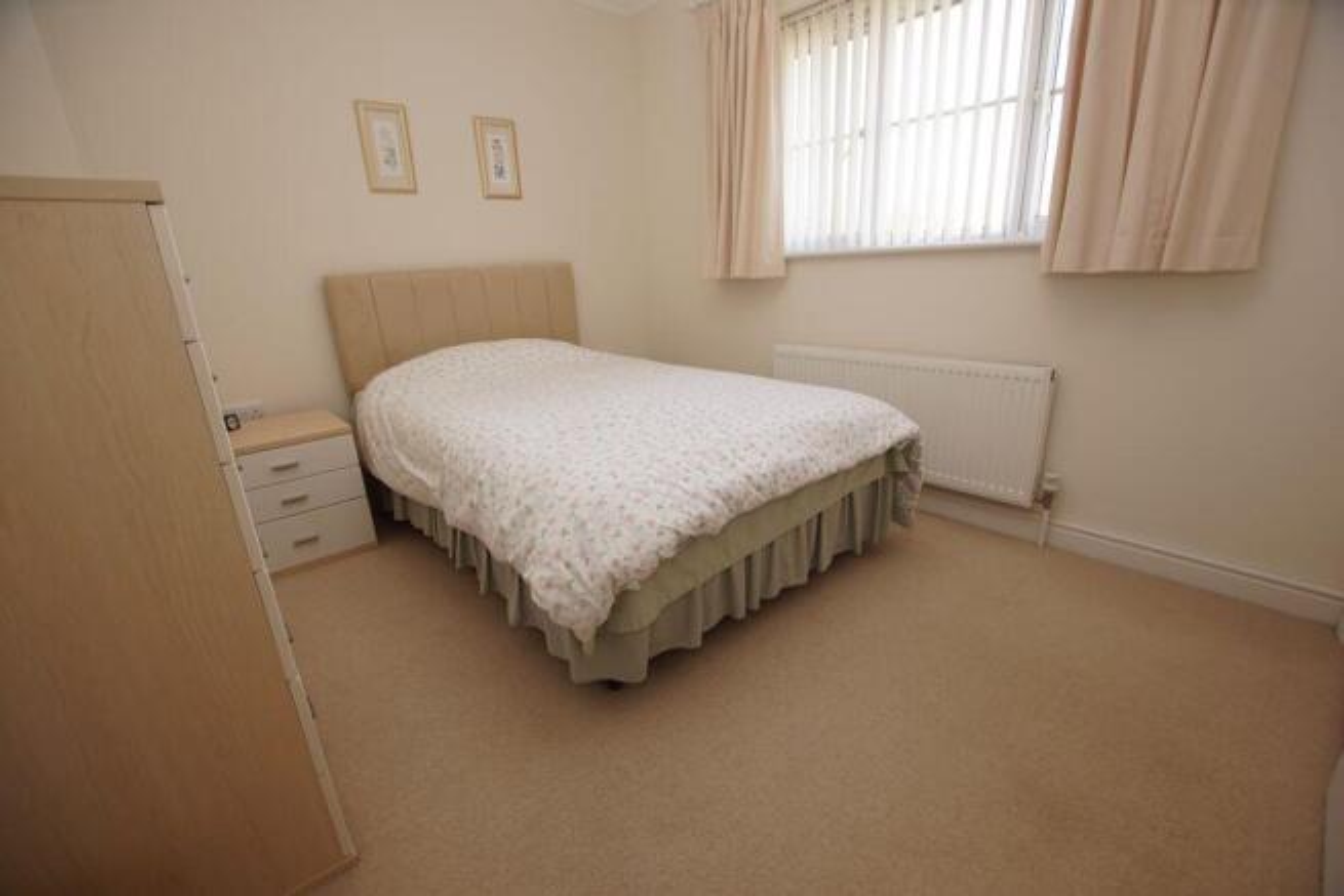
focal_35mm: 15
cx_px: 672
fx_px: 560
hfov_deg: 100.4
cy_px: 448
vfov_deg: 77.4
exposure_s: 1/60
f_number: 3.5
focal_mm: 10
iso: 125
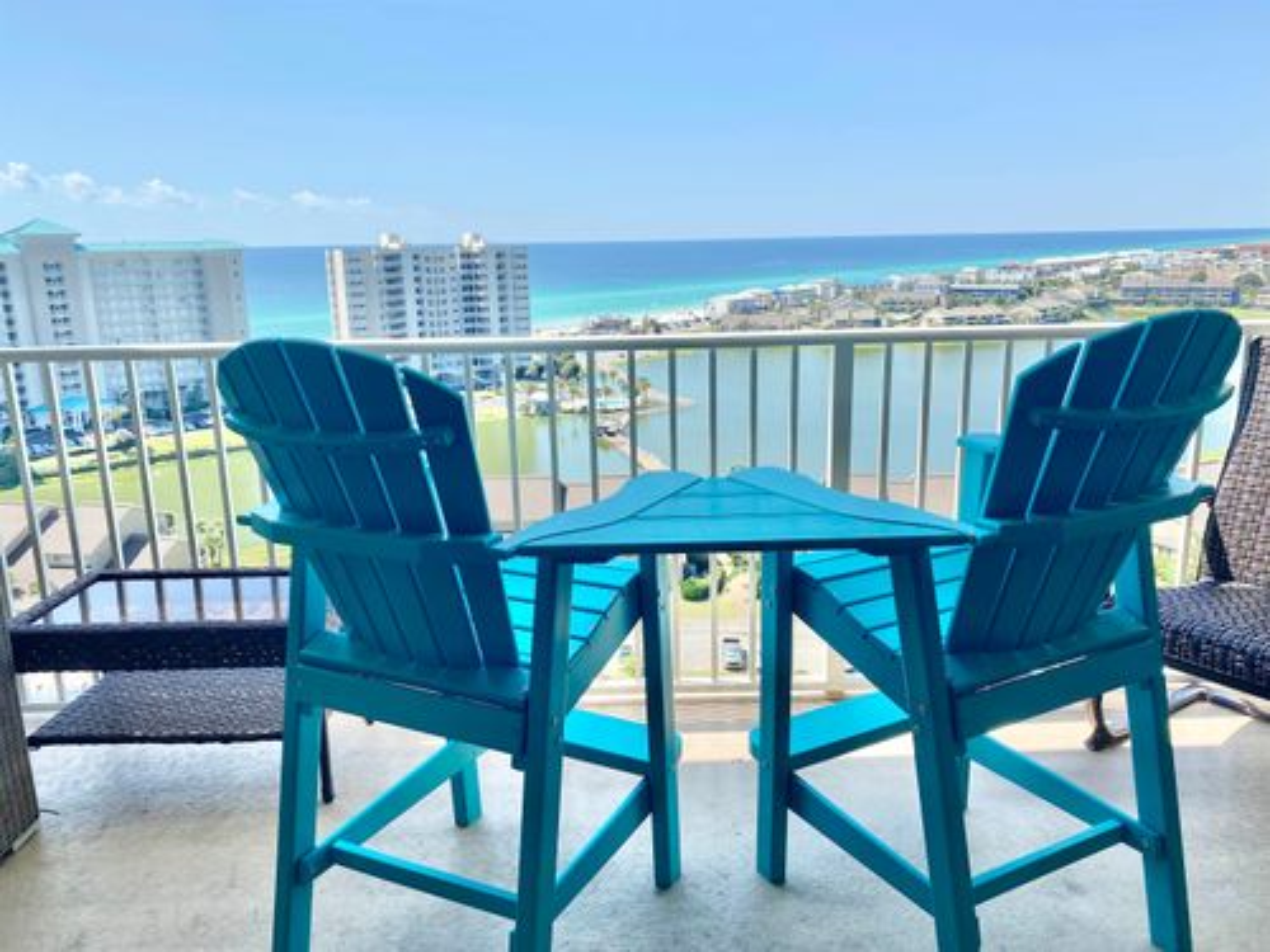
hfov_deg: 67.3
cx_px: 635
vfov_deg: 53.1
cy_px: 476
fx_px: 954
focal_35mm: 26
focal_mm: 4.25
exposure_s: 1/2222
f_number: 1.8
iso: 32
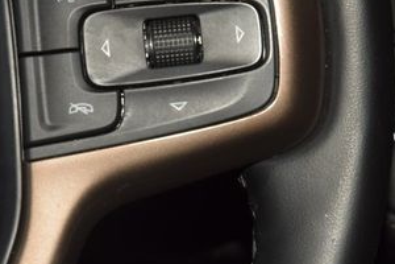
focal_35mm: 224
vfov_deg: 6.1
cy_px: 38
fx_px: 2458
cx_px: 167
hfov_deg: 9.2
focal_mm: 70
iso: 100
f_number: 8
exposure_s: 1/125
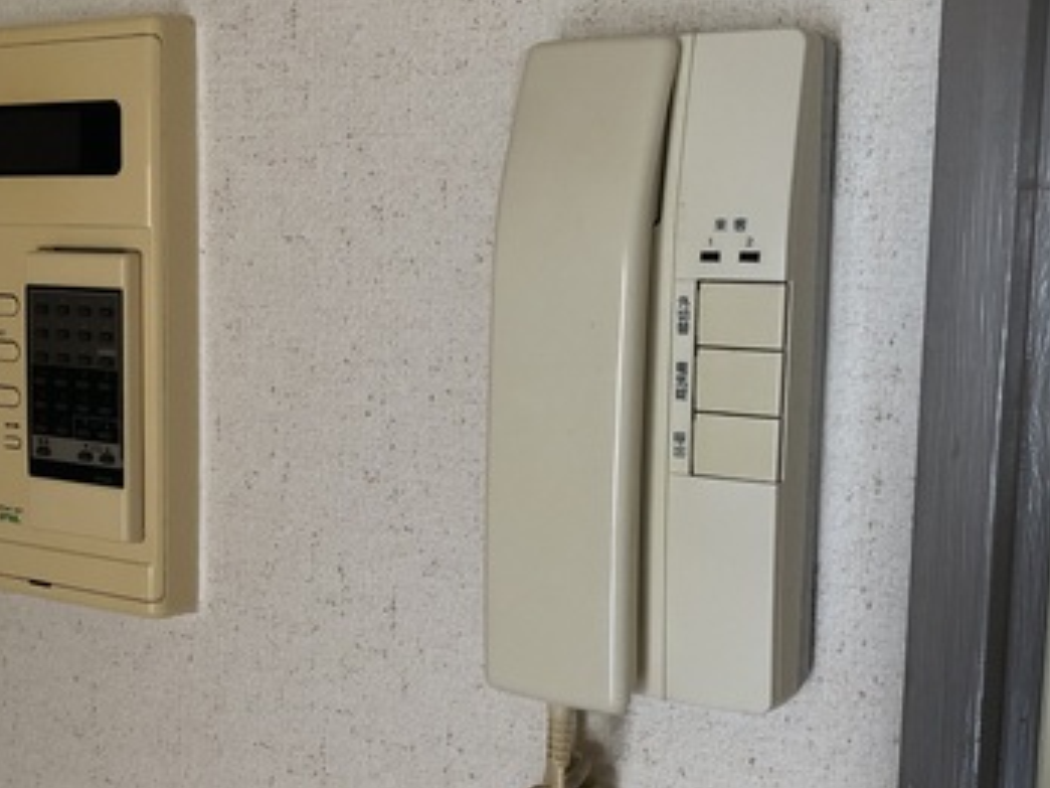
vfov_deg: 32.2
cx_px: 422
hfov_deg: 41.9
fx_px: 1365
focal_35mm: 45
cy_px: 432
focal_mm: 3.99
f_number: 1.8
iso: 80
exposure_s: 1/15
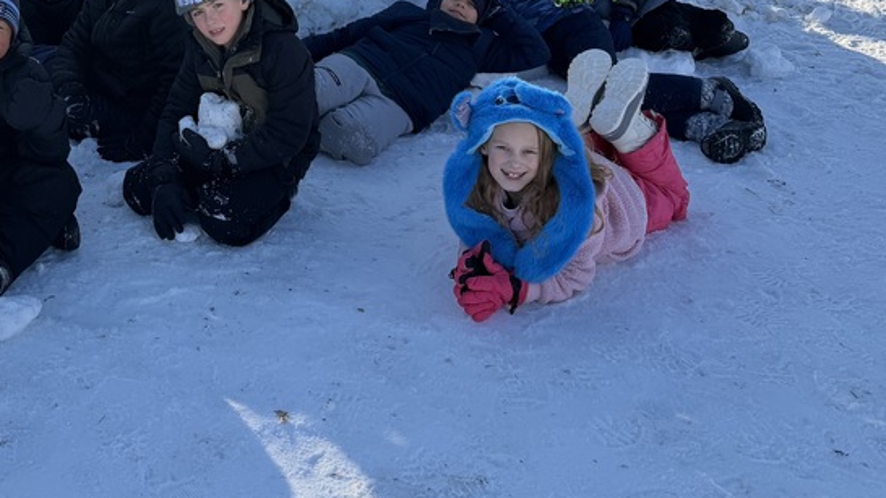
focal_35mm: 49
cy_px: -49
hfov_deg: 40.7
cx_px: 201
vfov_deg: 23.0
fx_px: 1151
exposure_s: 1/5319
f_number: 1.78
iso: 100
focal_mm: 6.76
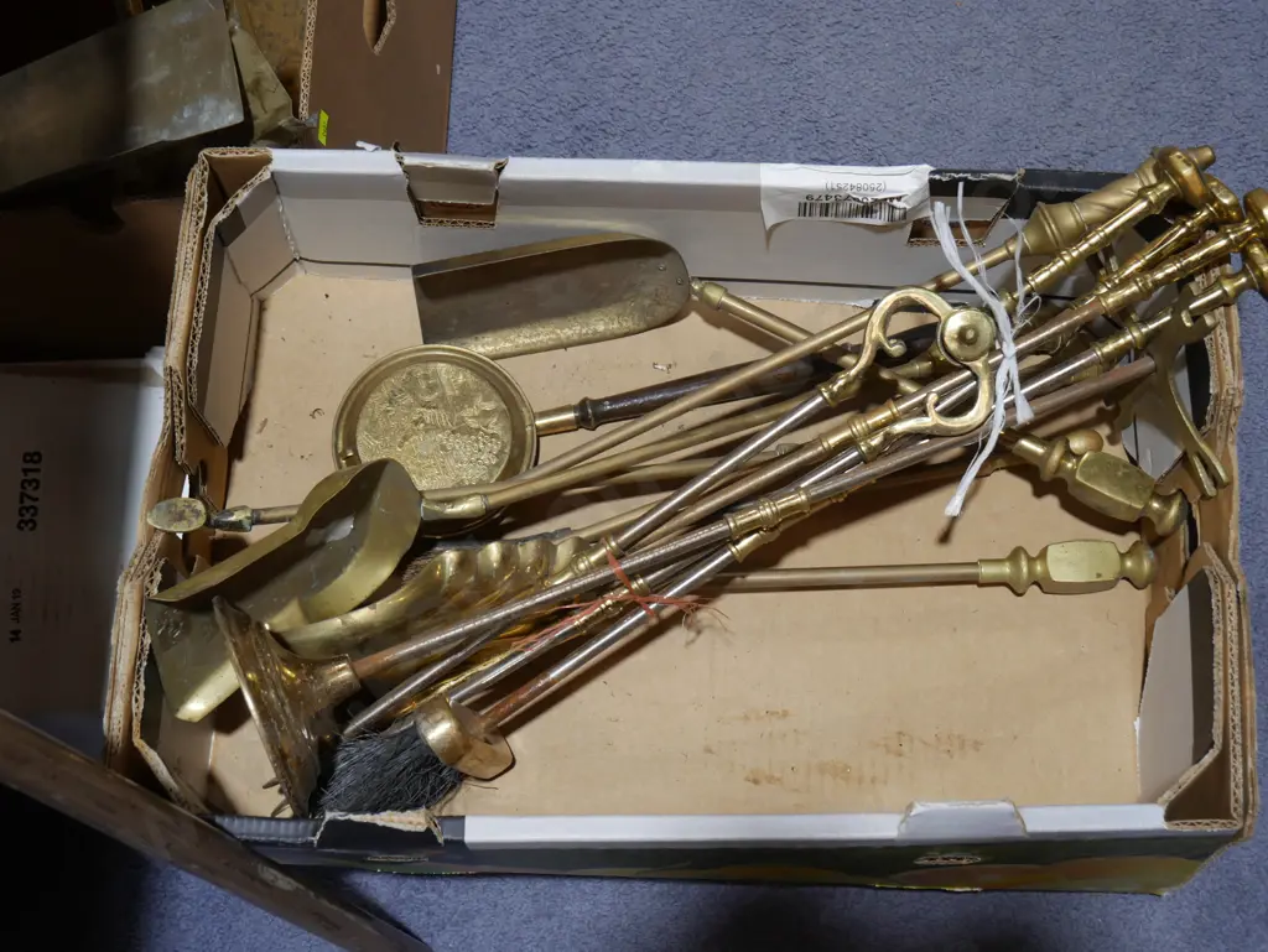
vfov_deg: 27.1
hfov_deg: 35.5
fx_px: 1979
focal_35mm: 54
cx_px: 634
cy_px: 476
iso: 500
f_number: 5.3
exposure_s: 1/60
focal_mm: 27
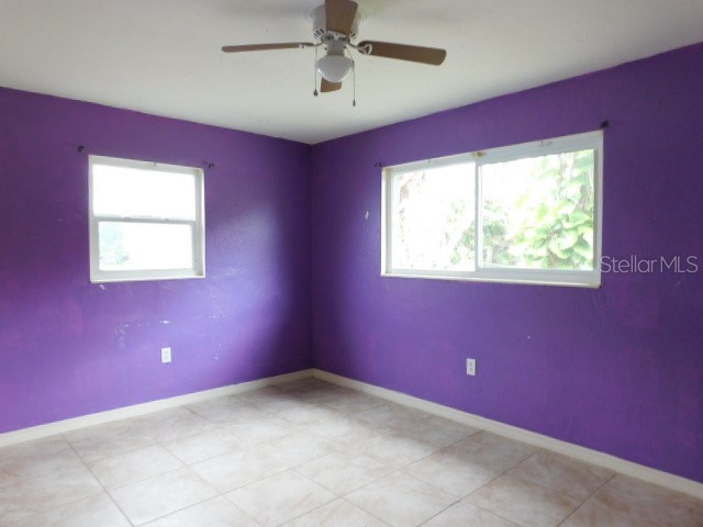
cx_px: 352
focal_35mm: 23
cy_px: 264
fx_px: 467
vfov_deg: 58.9
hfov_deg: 73.9
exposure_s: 1/30
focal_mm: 4
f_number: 3
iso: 160
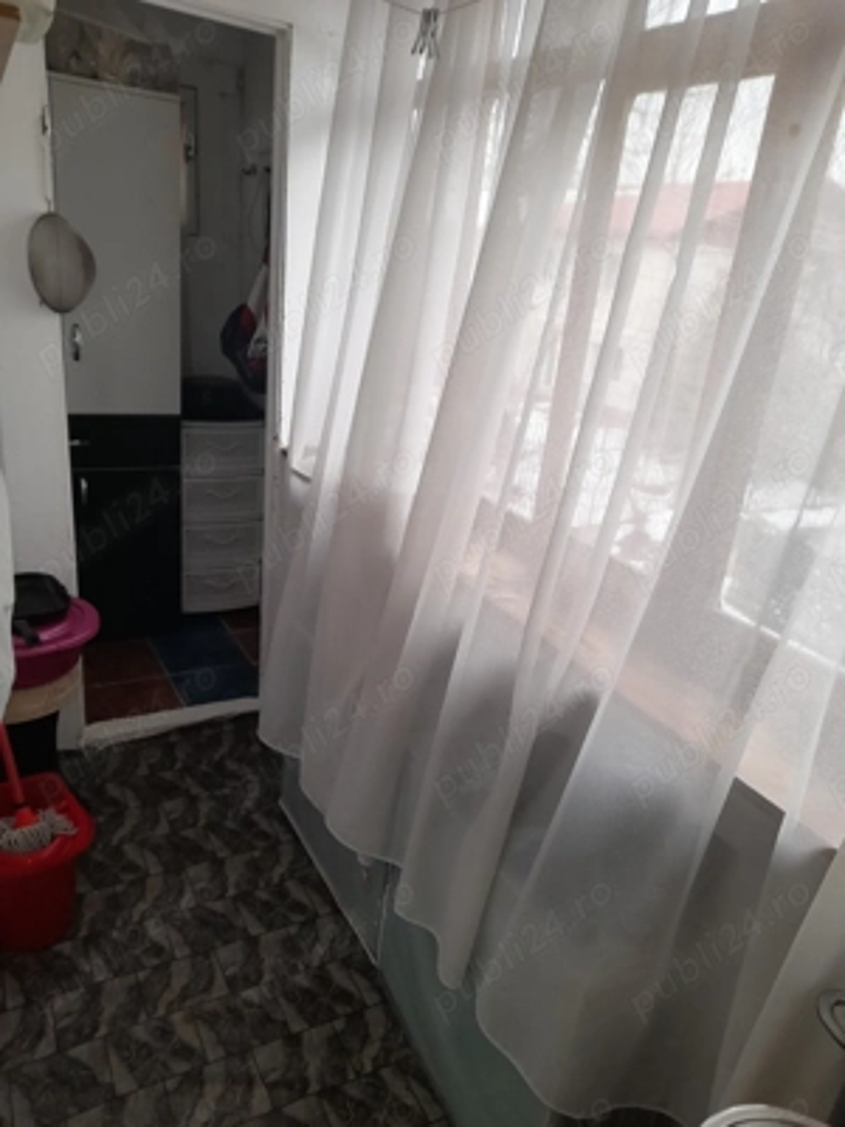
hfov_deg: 54.9
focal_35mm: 25
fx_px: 814
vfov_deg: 69.4
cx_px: 422
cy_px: 564
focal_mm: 4.6
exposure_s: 1/50
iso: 20
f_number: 2
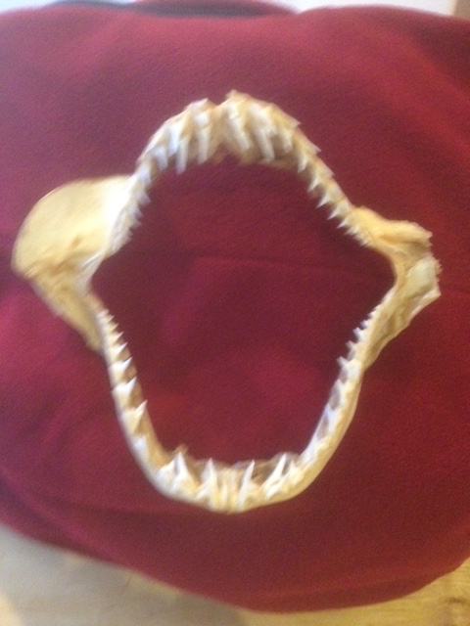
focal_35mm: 35
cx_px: 235
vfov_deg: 52.6
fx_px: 634
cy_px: 313
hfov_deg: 40.7
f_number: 2.4
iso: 500
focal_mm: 4.28
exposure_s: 1/15
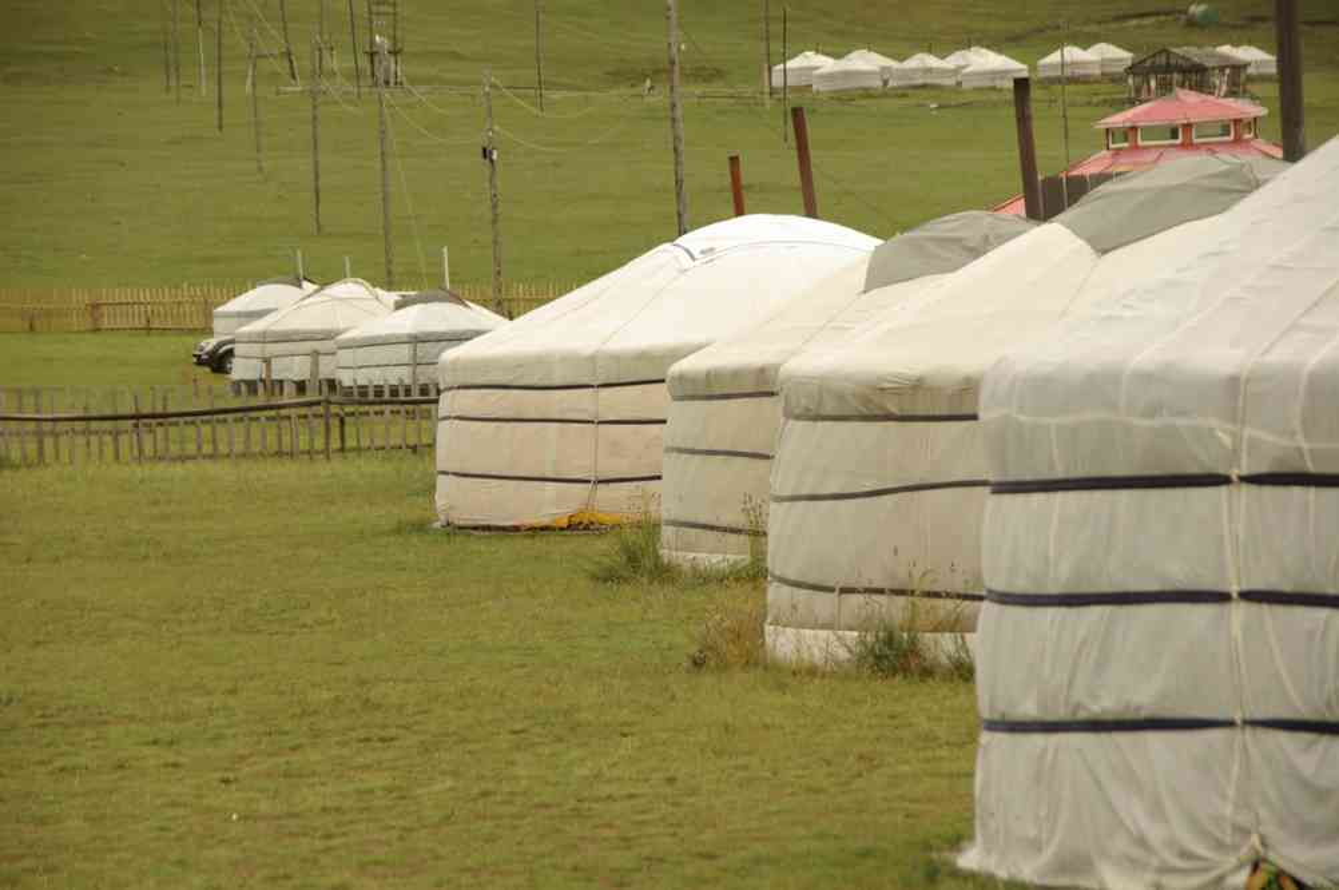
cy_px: 445
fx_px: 6688
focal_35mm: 180
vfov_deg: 7.6
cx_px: 670
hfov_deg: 11.4
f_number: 8
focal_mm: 120
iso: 100
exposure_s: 1/180
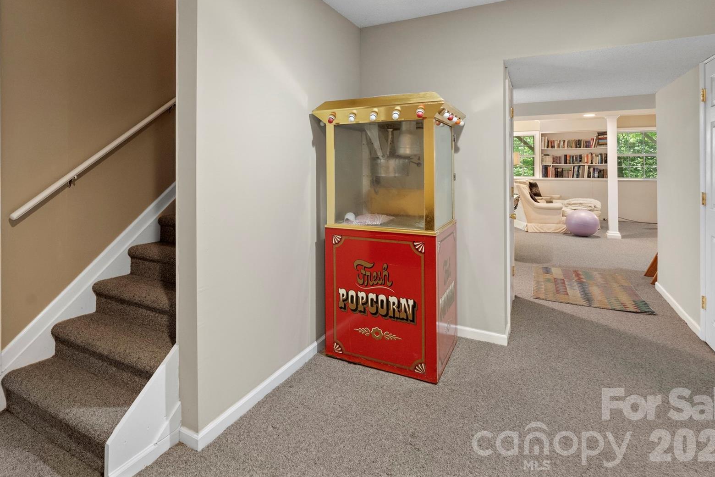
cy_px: 165
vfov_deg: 58.3
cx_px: 279
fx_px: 417
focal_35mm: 21
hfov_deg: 80.0
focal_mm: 16
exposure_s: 1/4
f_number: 7.1
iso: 1000
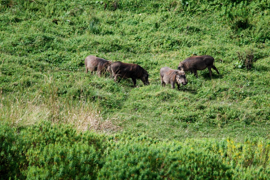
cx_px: 135
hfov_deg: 2.7
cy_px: 90
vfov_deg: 1.8
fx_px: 5632
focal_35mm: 750
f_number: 6.3
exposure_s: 1/500
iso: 360
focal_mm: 500
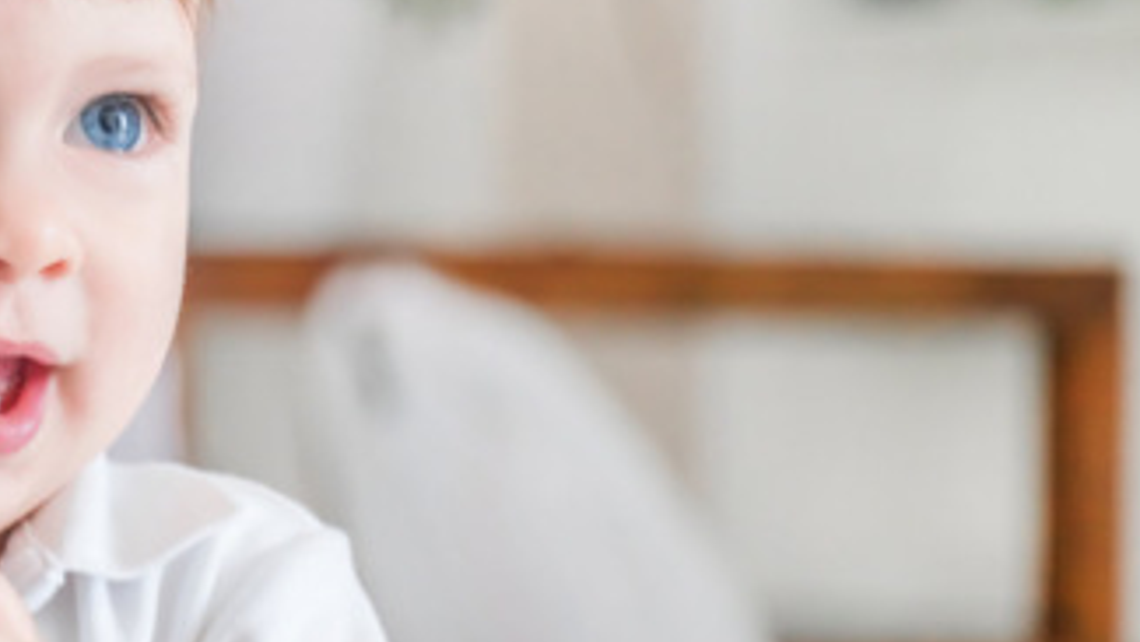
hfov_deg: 13.2
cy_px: 349
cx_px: 221
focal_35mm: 162
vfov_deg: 7.5
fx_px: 4898
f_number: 4
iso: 1600
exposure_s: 1/80
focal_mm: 74
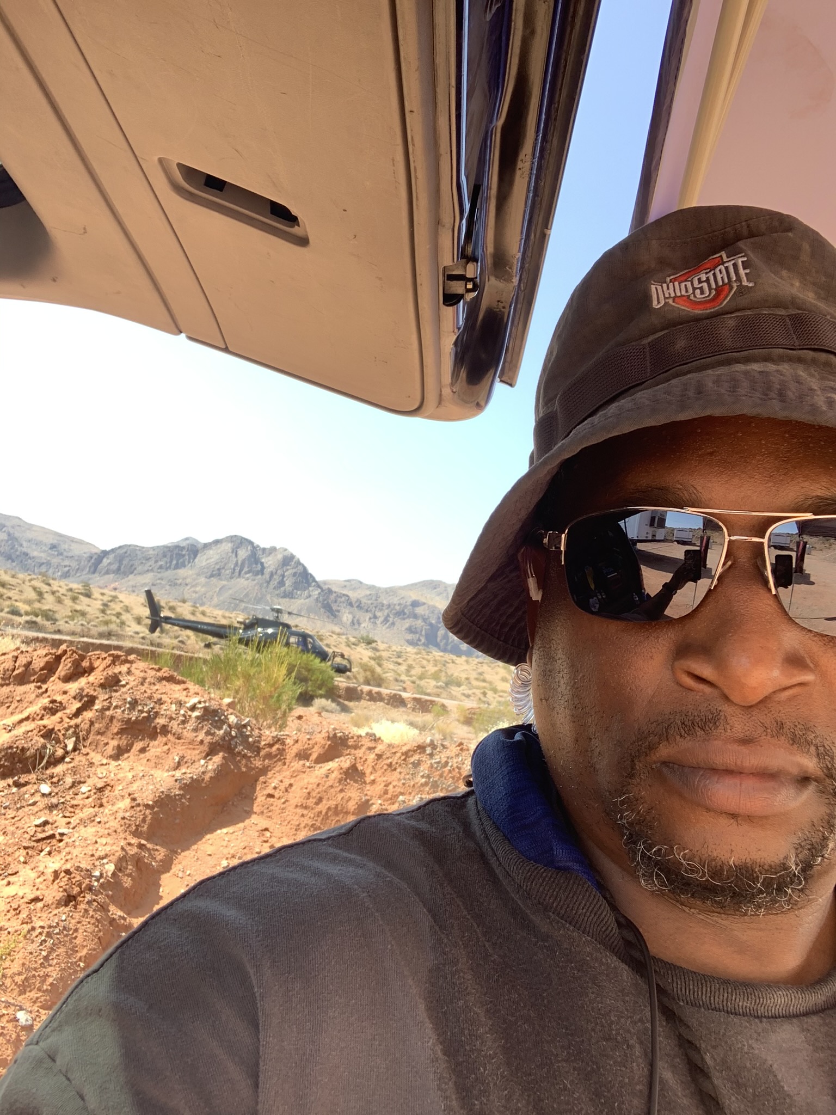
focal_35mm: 32
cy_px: 558
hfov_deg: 44.2
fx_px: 1030
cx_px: 418
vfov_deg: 56.8
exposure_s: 1/121
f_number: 2.2
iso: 16
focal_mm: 2.87
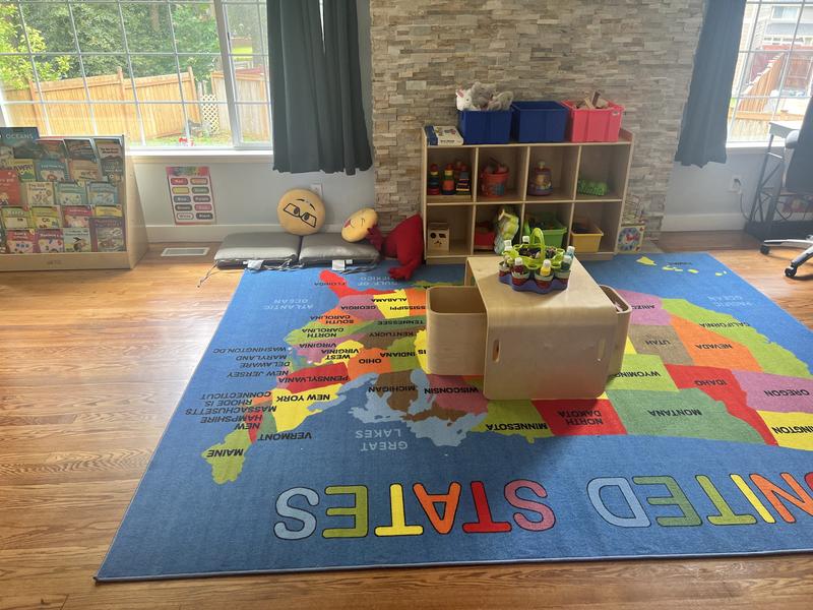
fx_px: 611
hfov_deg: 67.3
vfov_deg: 53.1
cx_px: 406
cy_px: 305
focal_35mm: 26
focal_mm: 5.7
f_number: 1.5
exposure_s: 1/121
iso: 125
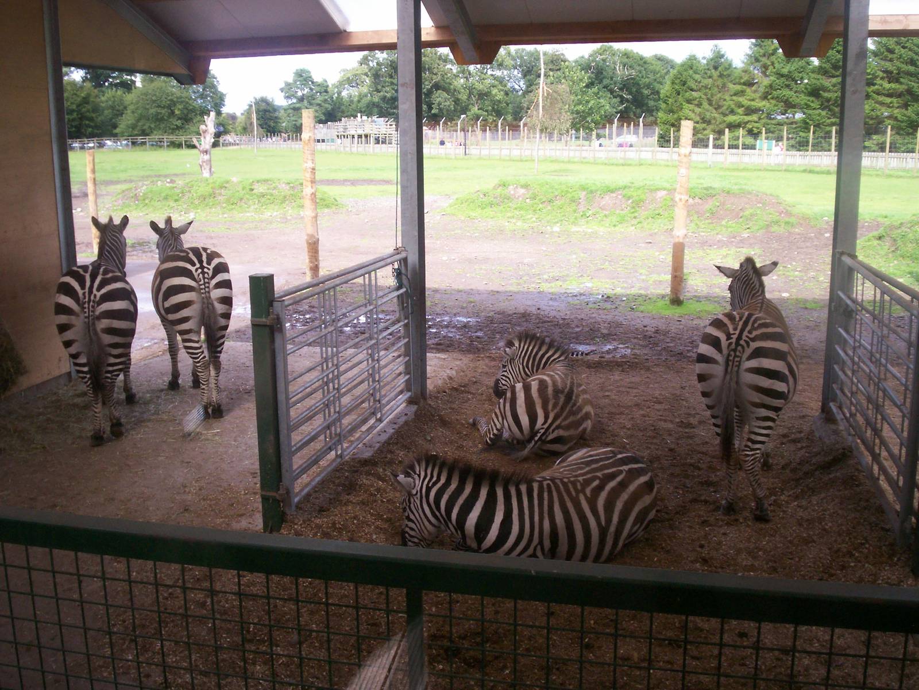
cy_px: 345
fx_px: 956
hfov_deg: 51.4
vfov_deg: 39.7
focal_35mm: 36
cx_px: 460
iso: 100
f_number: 4.5
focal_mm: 5.9
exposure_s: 1/111
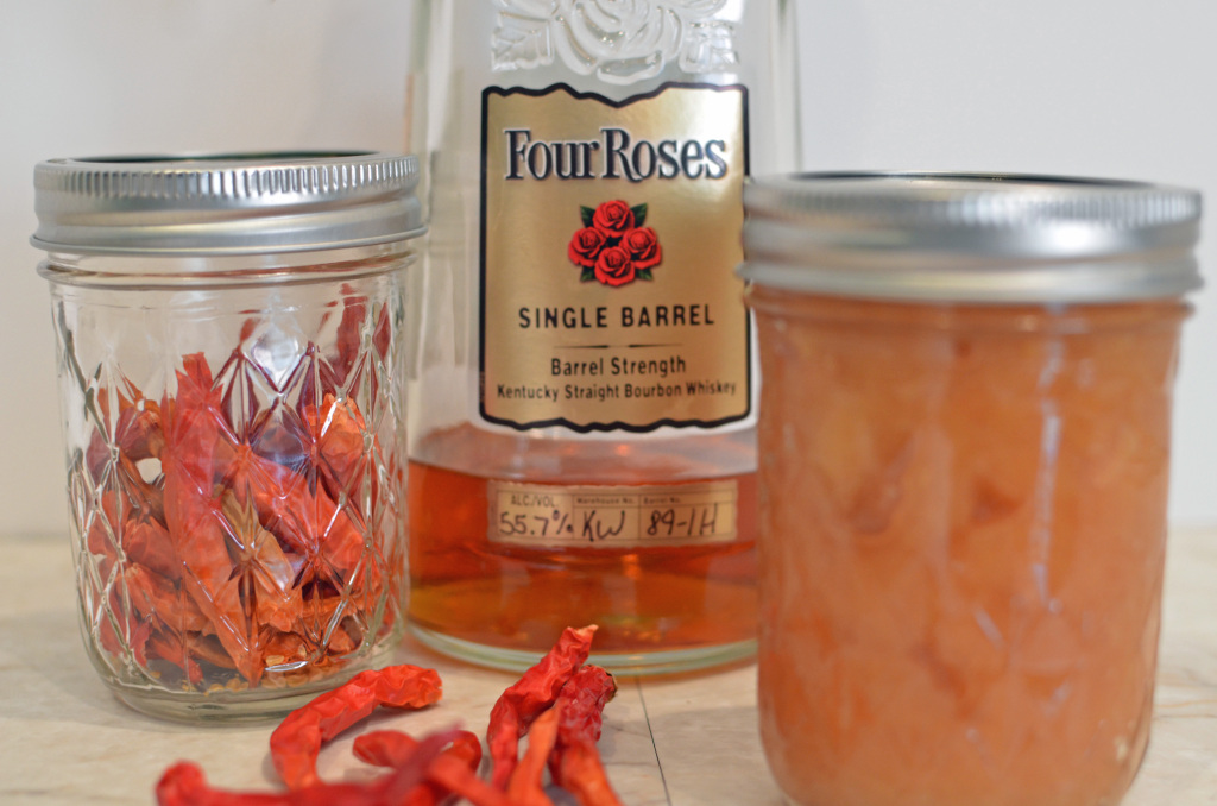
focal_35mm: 52
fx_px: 1771
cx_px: 608
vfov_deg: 25.6
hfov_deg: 37.9
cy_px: 403
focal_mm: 35
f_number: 3.2
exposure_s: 1/40
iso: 800
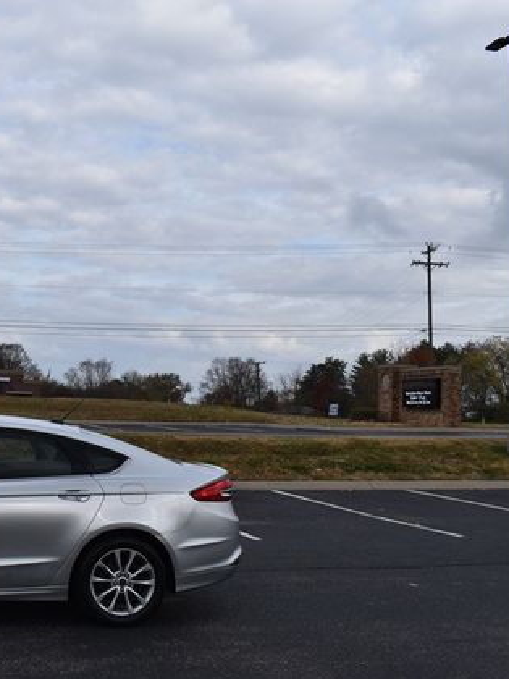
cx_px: 6
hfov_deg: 30.7
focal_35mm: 44
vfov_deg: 42.9
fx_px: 863
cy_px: 344
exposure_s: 1/320
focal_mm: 20
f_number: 9
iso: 100
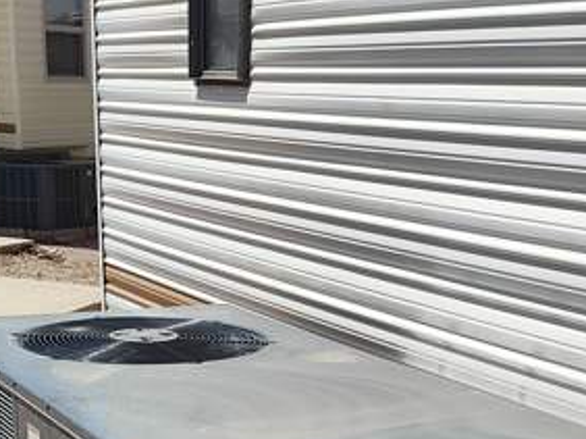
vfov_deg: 19.0
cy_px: 587
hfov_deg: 27.4
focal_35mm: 71
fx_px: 1201
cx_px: 239
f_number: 1.5
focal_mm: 4.15
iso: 102
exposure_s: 1/4705
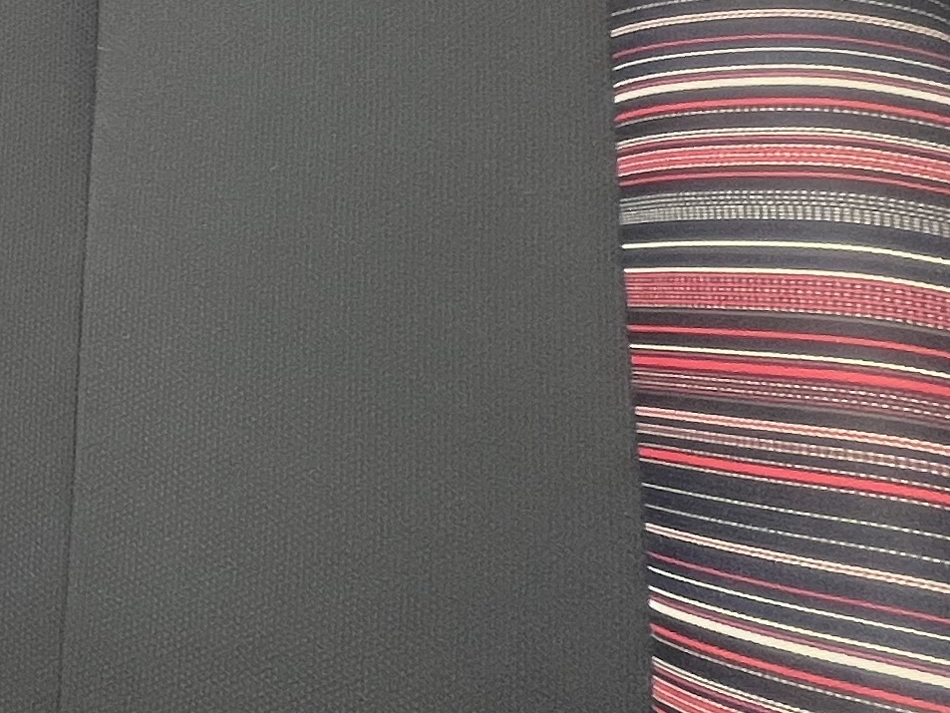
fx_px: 1510
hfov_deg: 19.9
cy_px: -192
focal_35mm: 55
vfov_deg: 23.7
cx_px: -906
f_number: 1.8
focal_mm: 1.57
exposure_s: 1/99
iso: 80
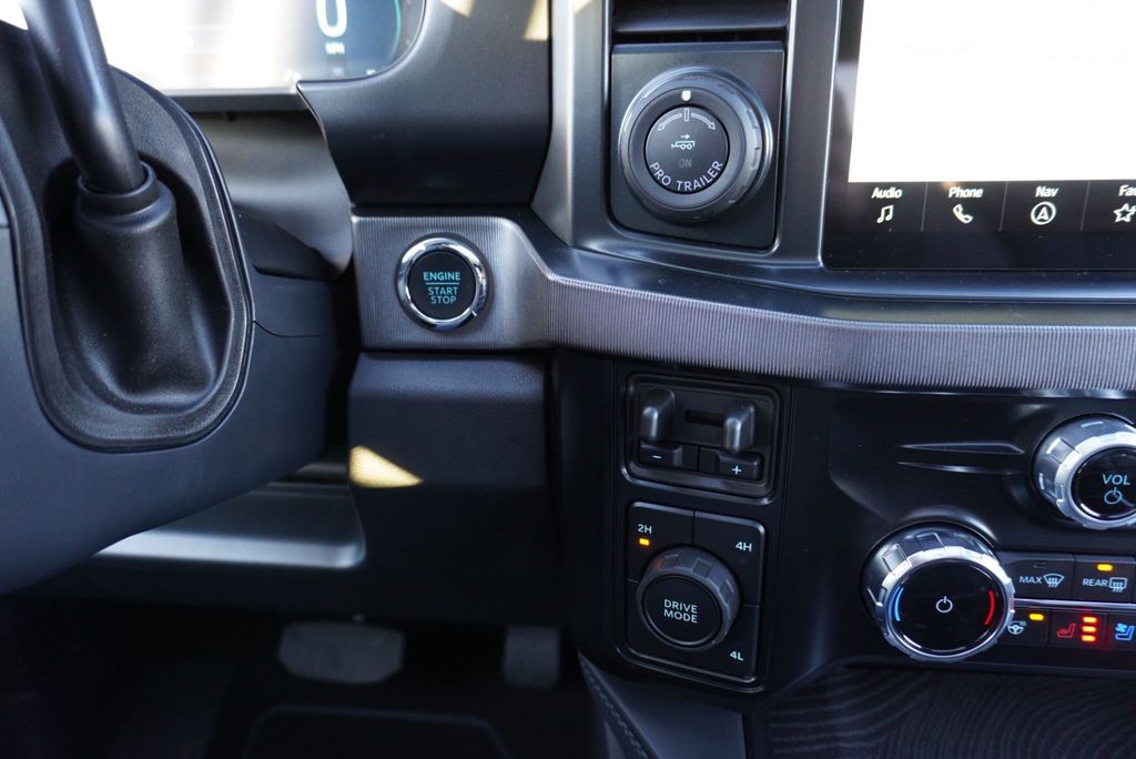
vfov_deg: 53.2
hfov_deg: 73.7
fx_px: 758
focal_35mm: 24
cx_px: 568
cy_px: 380
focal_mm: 16
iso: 1250
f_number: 3.5
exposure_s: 1/60
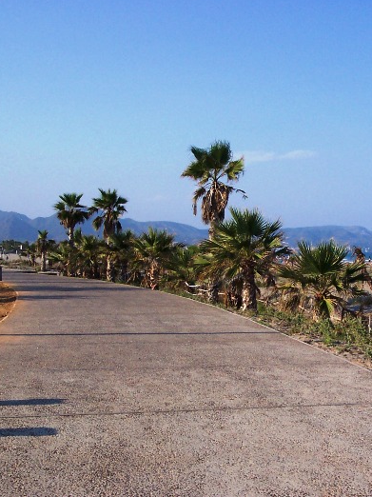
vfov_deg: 34.4
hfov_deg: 25.7
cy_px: 245
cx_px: 283
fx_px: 803
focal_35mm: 56
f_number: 4.8
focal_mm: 8
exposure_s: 1/700
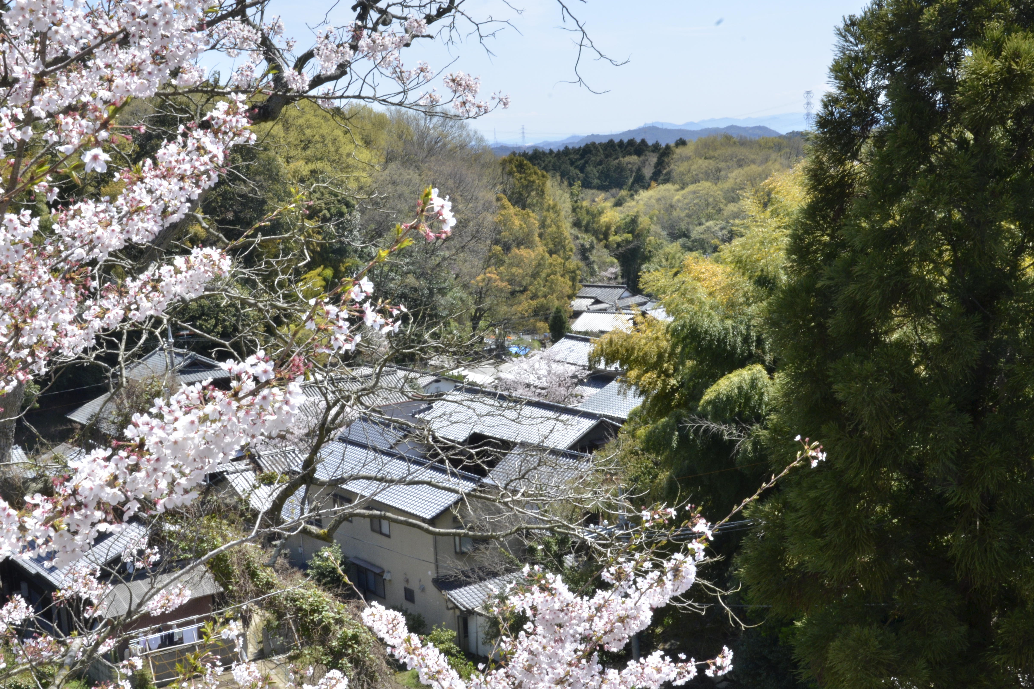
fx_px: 1407
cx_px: 525
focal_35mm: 49
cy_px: 348
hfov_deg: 40.3
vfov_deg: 27.5
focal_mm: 32
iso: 400
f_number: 29
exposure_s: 1/80
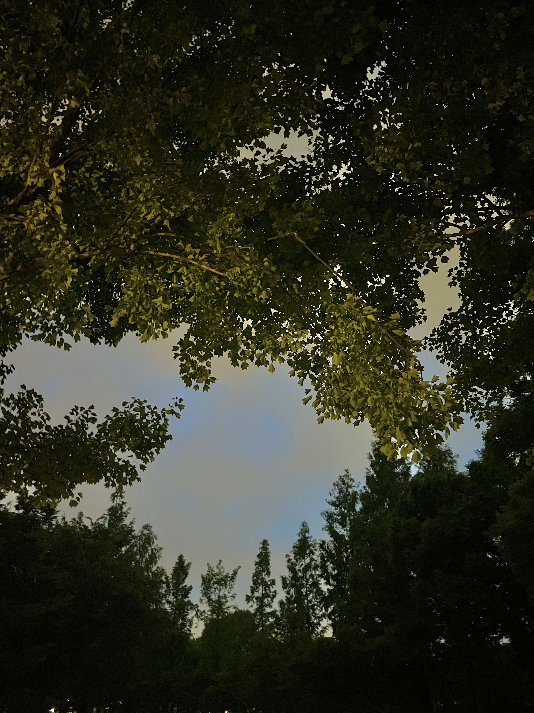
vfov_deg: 67.3
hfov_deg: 53.1
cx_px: 267
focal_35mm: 26
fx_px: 535
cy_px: 356
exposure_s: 1/15
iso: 2000
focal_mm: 5.1
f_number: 1.6
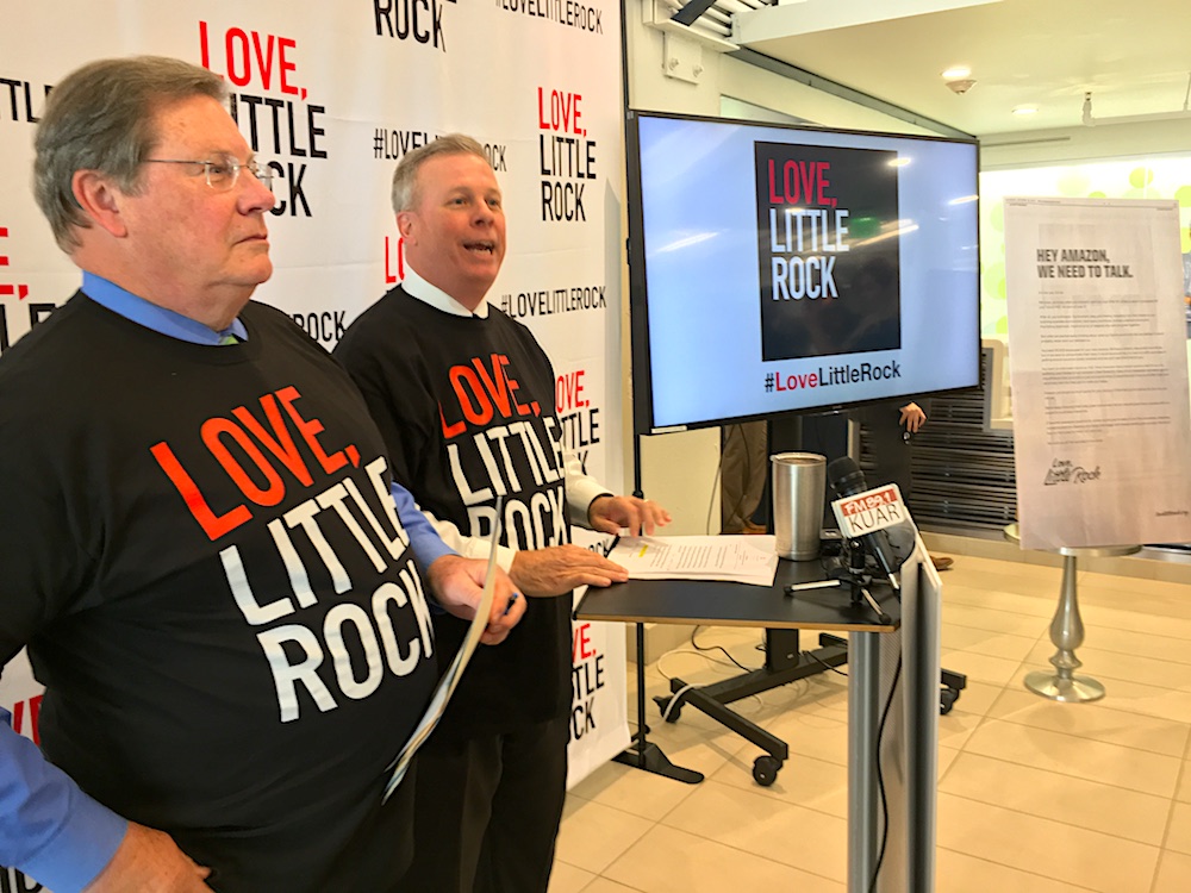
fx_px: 998
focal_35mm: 29
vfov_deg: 48.2
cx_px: 596
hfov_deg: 61.7
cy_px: 446
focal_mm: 4.15
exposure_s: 1/30
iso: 80
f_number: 2.2
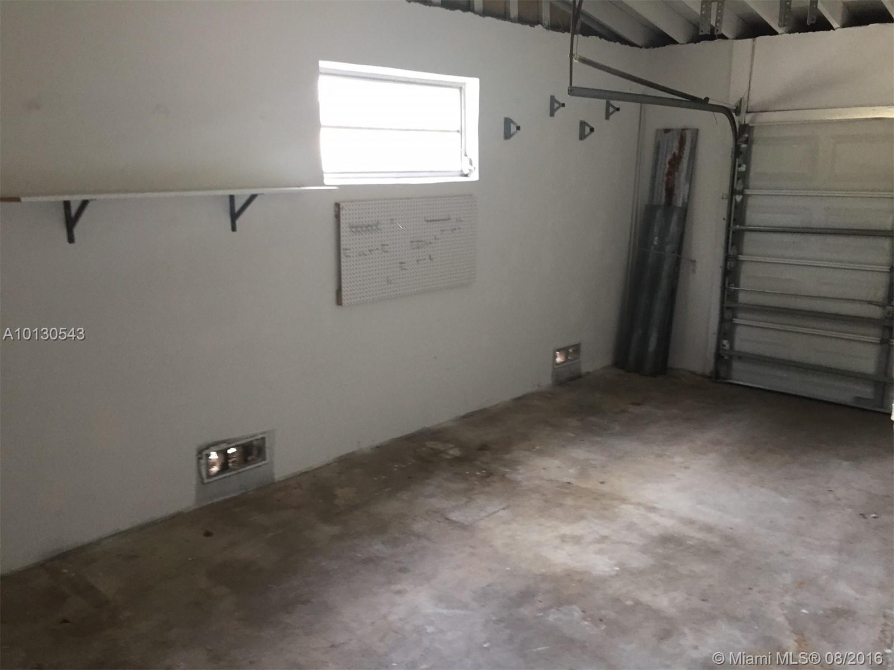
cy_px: 335
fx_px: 749
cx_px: 447
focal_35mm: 29
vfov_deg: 48.2
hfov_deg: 61.7
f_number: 2.2
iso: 125
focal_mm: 4.15
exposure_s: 1/30
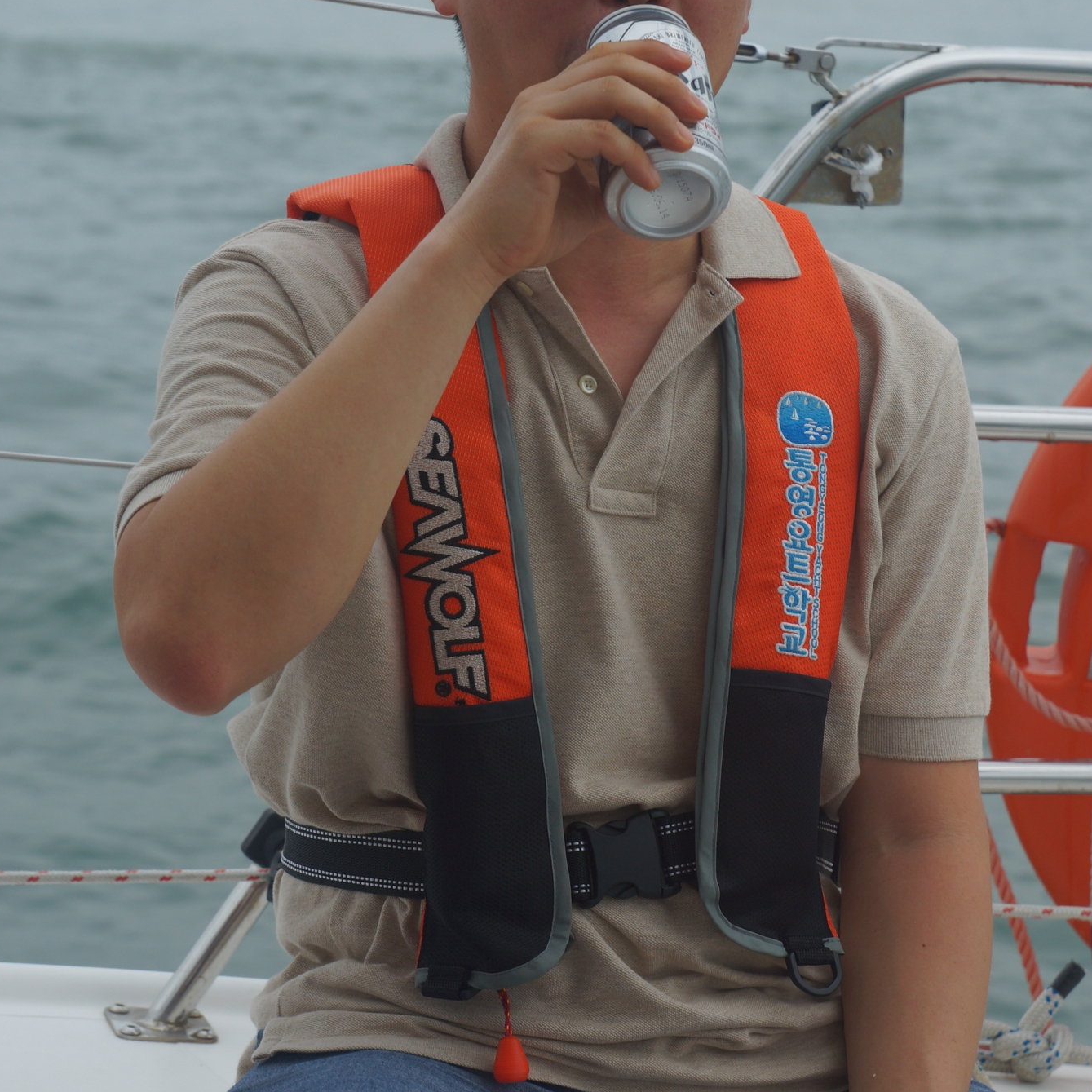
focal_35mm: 119
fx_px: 4247
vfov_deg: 14.7
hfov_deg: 14.6
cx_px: 618
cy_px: 546
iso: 100
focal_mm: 50
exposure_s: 1/500
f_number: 4.5
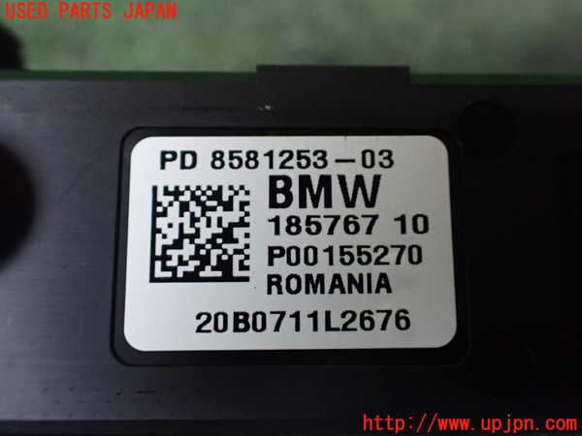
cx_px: 291
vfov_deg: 46.8
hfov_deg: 60.0
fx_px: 504
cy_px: 218
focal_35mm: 30
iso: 800
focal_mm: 5.4
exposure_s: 1/40
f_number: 2.3
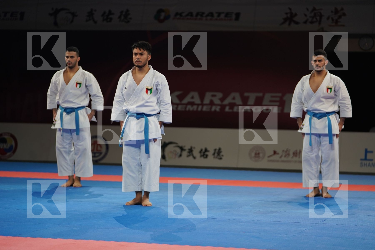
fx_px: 1219
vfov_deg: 11.7
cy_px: 125
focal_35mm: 117
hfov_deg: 17.5
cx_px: 188
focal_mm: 117
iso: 640
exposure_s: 1/500
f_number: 2.8
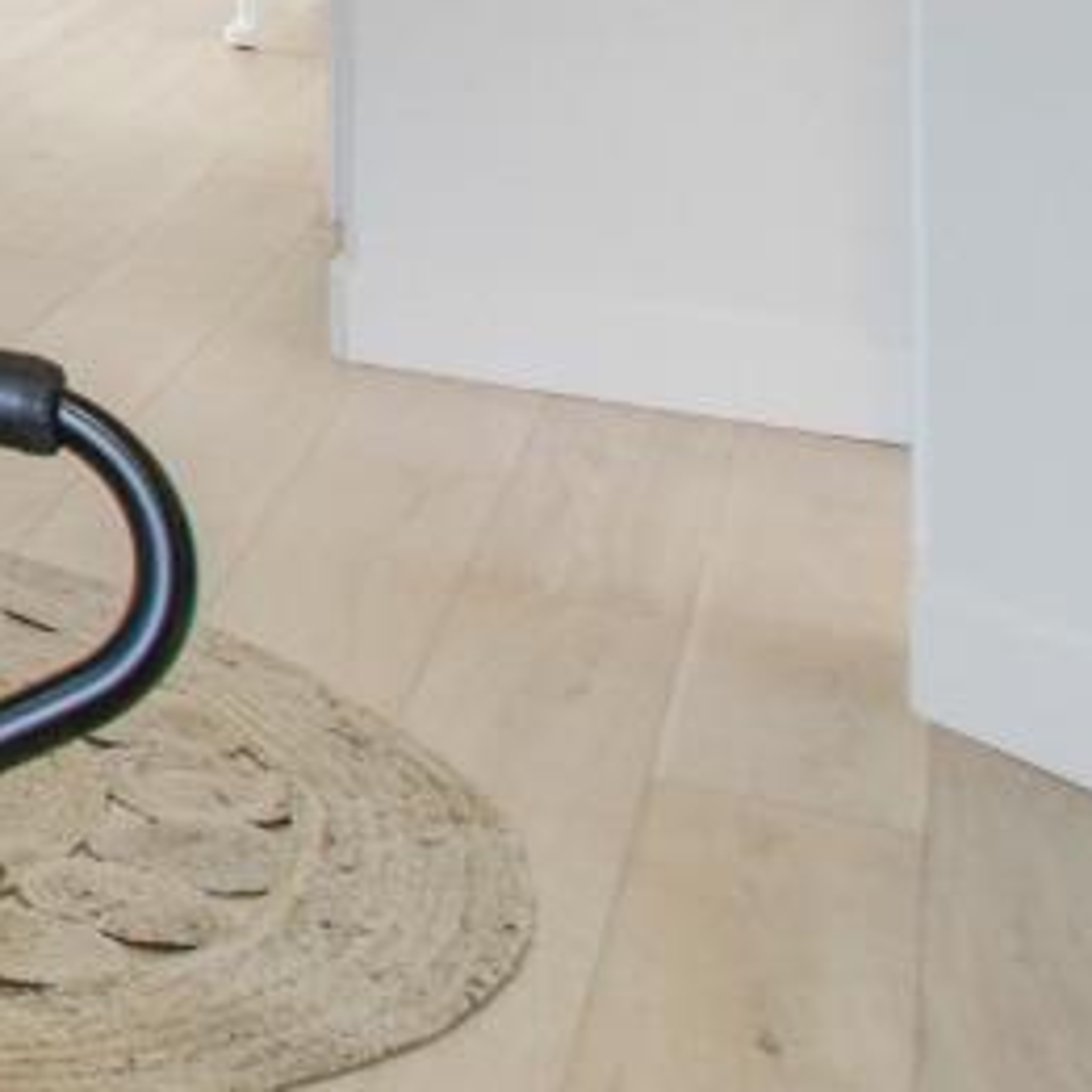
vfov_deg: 19.6
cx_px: -1820
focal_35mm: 73
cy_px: -676
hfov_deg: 13.2
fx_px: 2605
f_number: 7.1
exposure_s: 1/15
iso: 100
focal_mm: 10
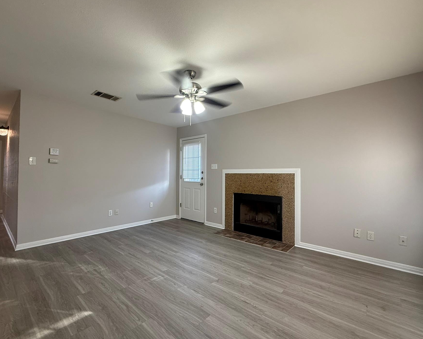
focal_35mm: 16
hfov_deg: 93.1
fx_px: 200
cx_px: 203
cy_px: 172
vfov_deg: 80.4
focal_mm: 2.22
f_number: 2.2
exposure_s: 1/60
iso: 200
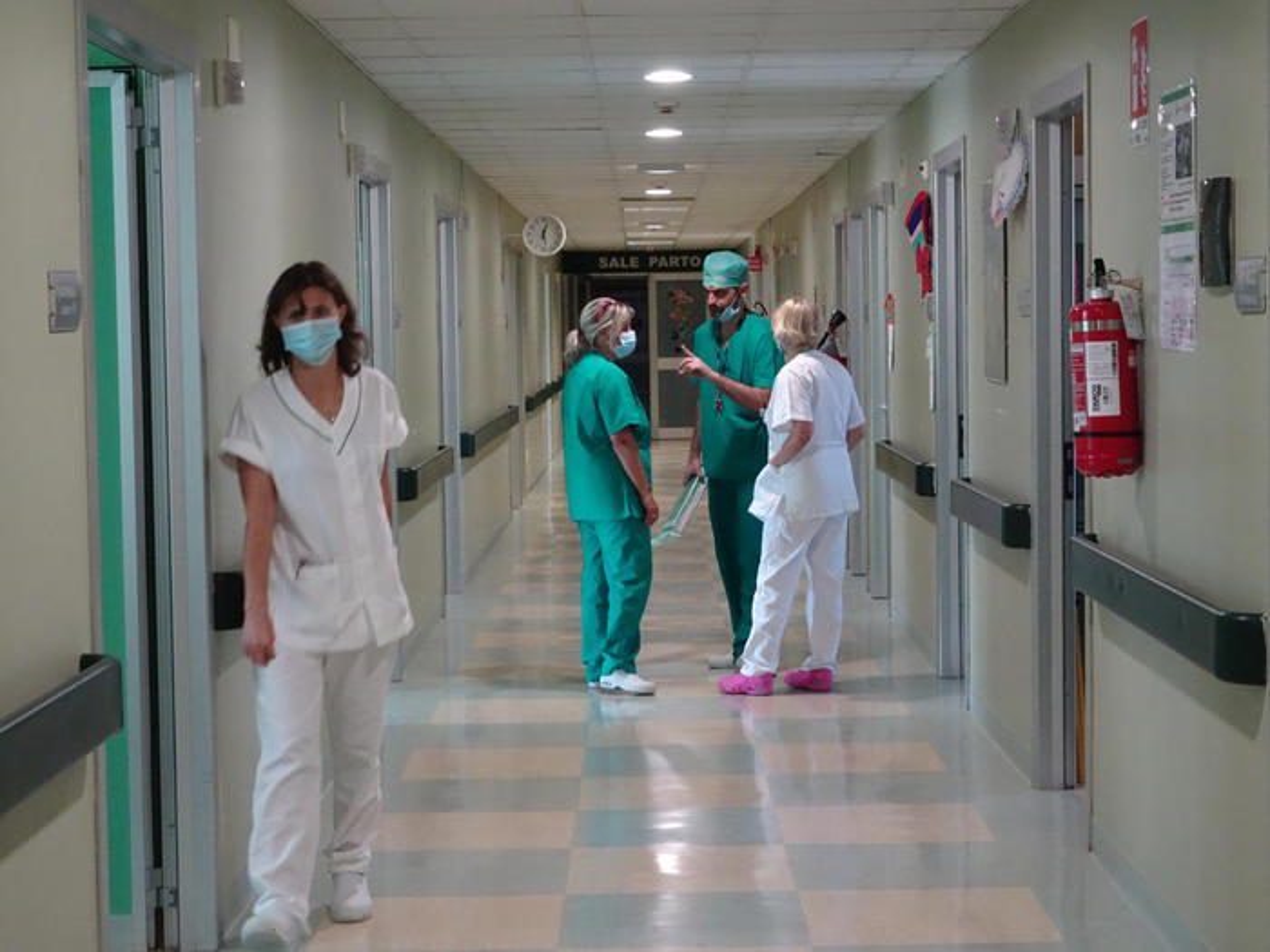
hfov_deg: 28.6
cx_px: 635
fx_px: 2495
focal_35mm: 68
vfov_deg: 21.6
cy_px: 476
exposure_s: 1/40
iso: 800
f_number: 4.5
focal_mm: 11.66
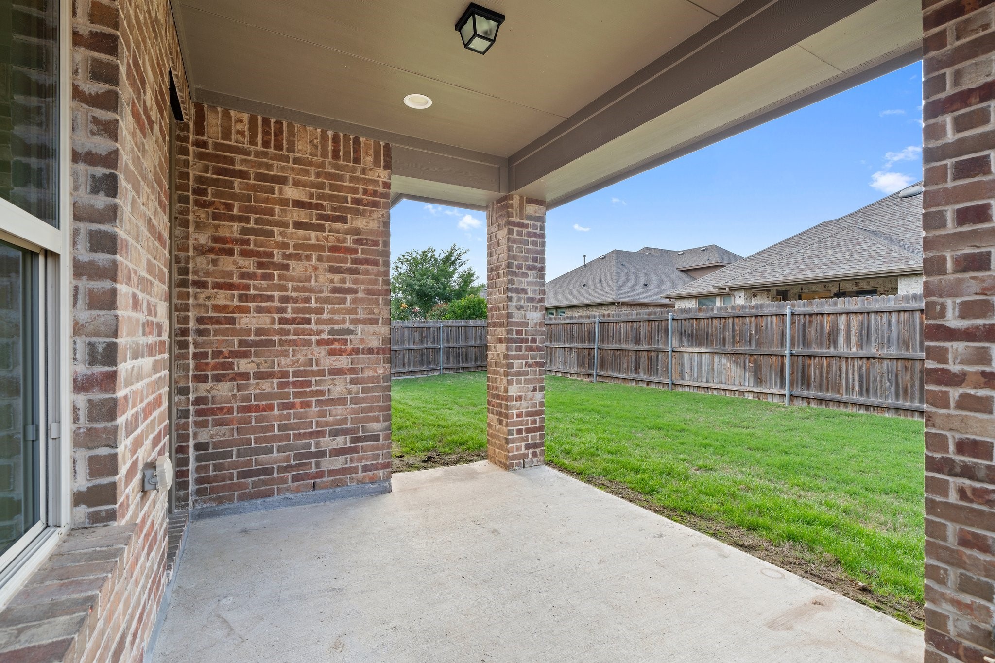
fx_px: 415
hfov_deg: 100.4
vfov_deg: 77.3
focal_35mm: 15
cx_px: 498
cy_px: 332
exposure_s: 1/6
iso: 320
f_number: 9
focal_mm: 15
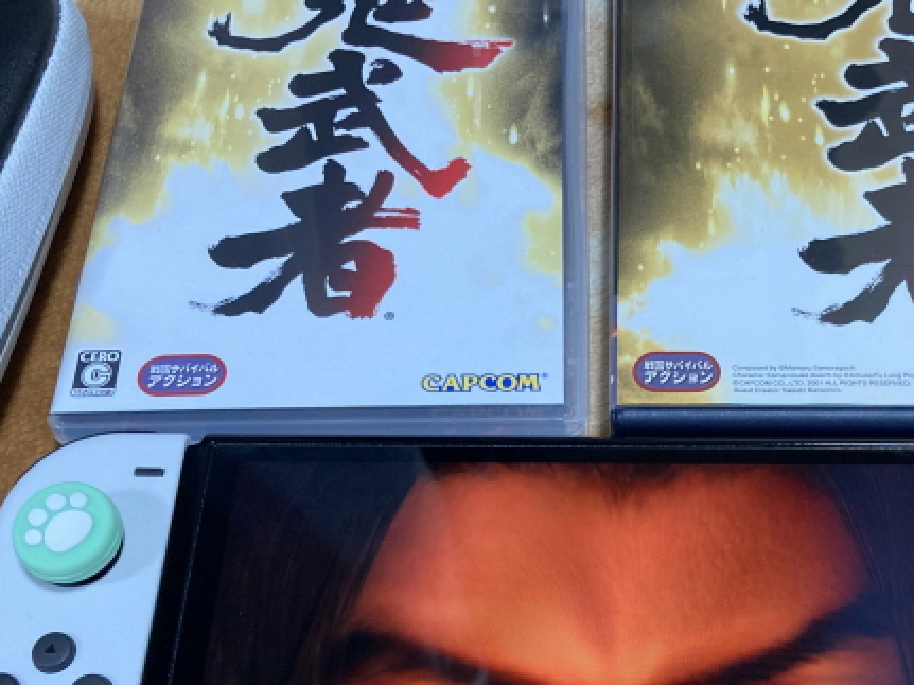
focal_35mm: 52
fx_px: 1373
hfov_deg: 36.2
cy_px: 445
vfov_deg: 27.9
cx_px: 655
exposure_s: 1/50
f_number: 1.8
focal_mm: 3.99
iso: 250
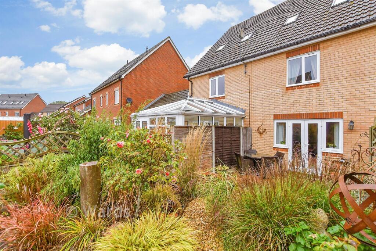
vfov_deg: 77.3
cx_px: 188
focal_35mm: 15
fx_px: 157
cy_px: 126
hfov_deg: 100.4
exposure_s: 1/160
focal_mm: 10
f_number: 8
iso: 320
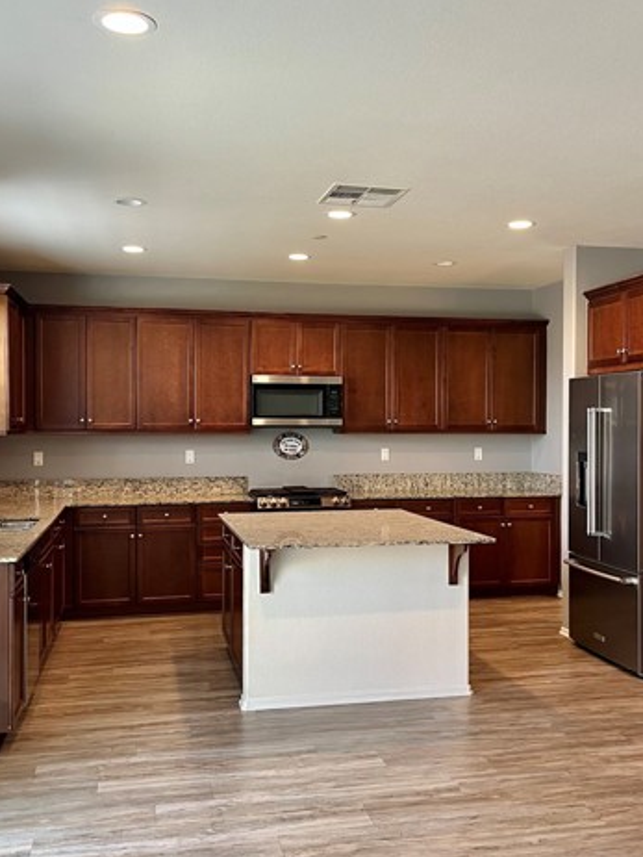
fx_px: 891
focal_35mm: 36
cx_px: 348
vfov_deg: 51.3
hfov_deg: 39.7
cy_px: 427
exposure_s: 1/60
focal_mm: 5.1
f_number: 1.6
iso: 80
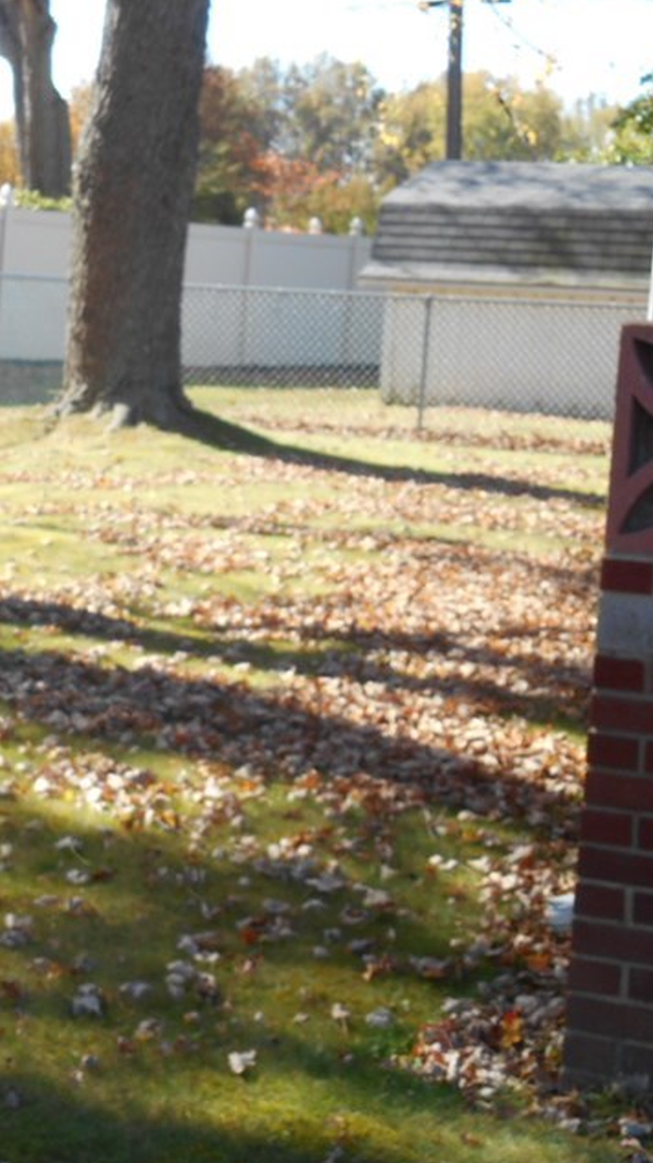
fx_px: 2497
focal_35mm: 81
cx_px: 88
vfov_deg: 26.2
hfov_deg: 14.8
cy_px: 514
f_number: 4
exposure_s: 1/160
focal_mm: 8.3
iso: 80
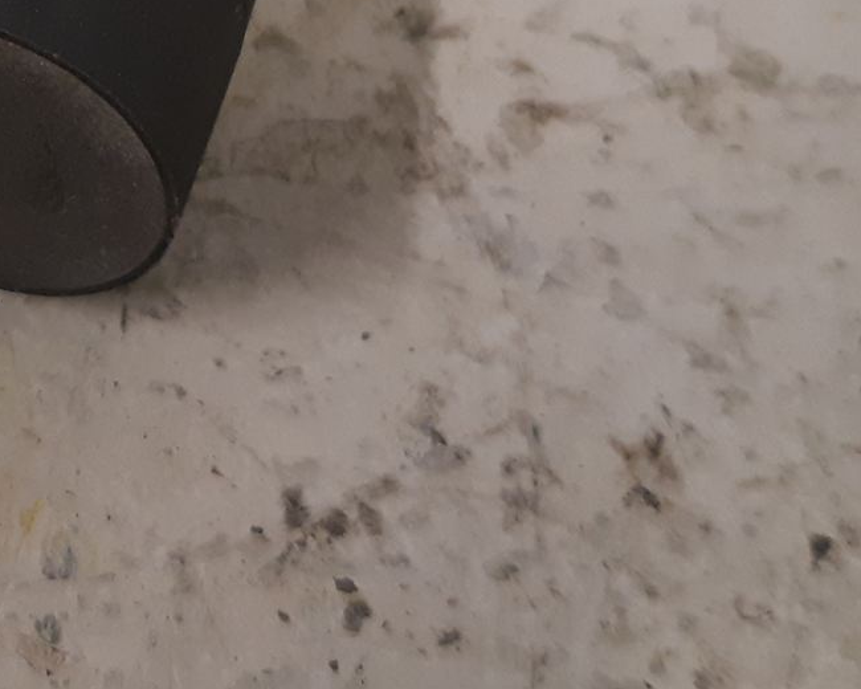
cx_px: -91
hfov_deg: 22.5
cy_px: -94
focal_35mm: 80
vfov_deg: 18.4
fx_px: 2039
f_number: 1.7
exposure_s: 1/50
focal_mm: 3.93
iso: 200
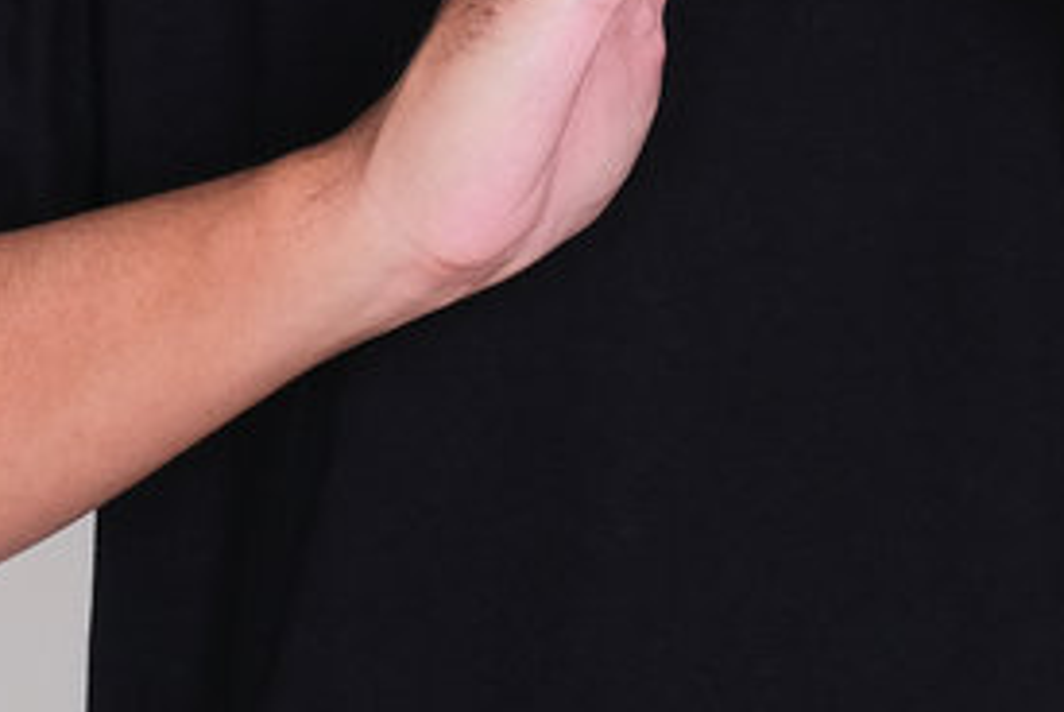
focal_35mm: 244
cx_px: 689
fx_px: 7219
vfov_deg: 5.6
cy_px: -532
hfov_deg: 8.4
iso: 320
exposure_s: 1/100
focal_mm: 28.3
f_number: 7.1
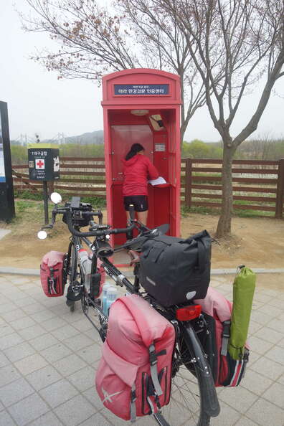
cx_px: 142
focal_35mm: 28
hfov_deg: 46.4
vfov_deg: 65.5
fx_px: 331
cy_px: 213
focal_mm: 10.4
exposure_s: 1/640
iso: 125
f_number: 4
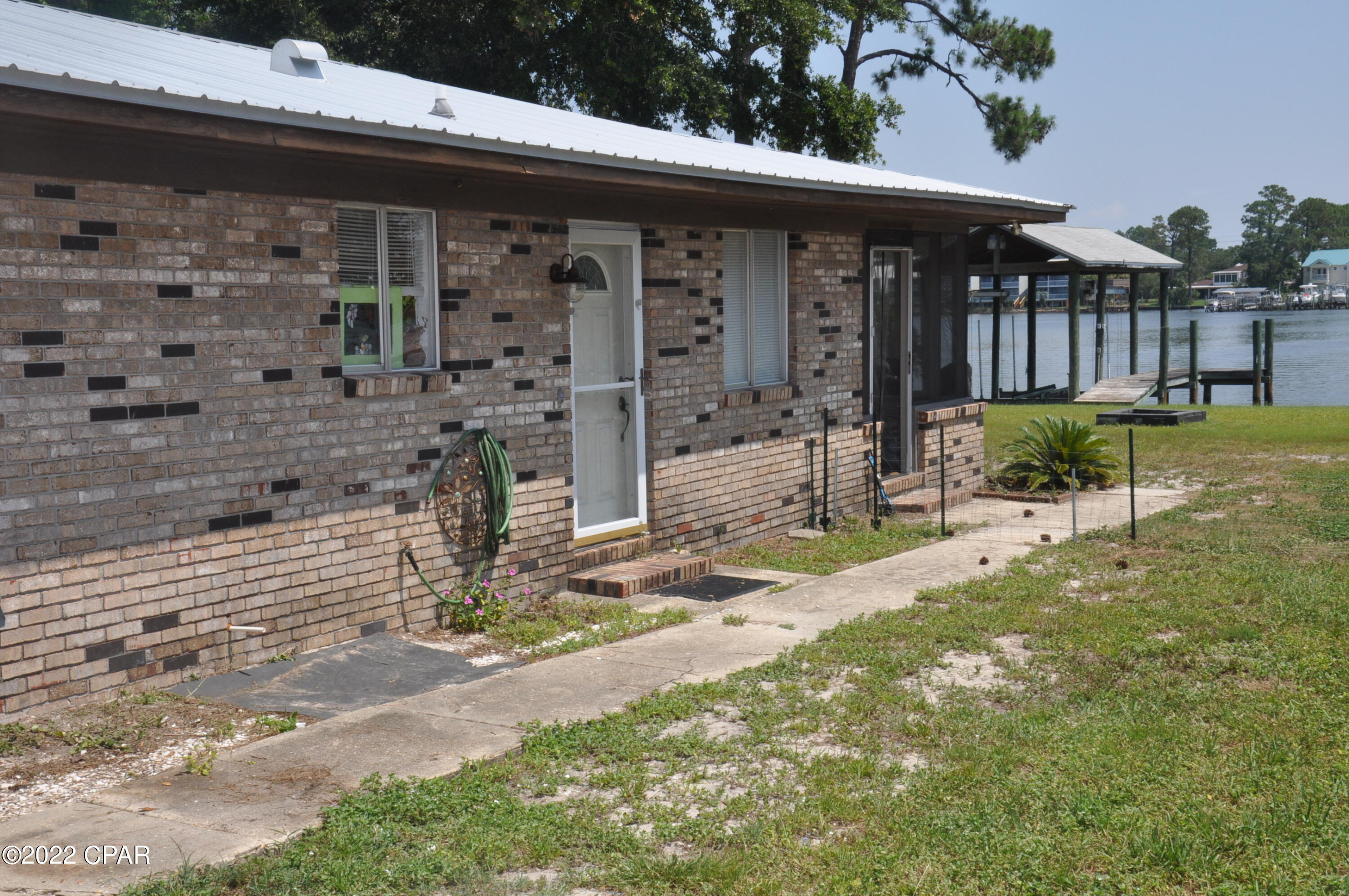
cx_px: 674
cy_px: 448
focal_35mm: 48
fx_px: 1796
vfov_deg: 28.0
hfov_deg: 41.2
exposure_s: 1/200
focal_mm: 32
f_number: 18
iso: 400
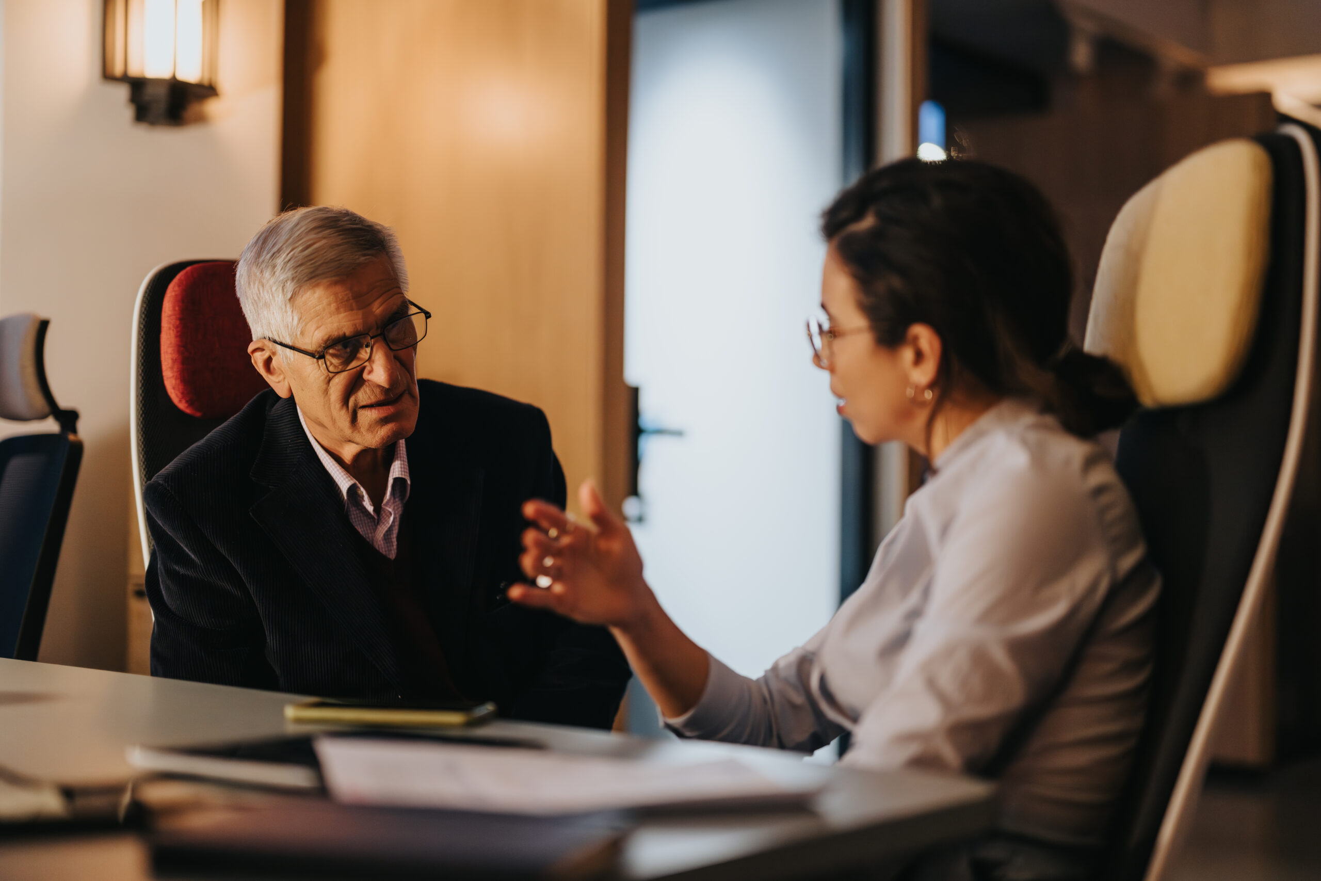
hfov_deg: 39.6
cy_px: 440
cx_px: 660
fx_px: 1835
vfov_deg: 27.0
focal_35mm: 50
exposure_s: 1/200
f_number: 1.2
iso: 1600
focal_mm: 50
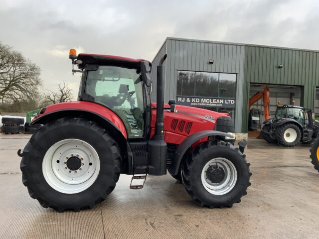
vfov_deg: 48.2
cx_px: 160
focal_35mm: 29
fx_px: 267
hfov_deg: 61.7
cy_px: 120
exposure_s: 1/179
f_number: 1.8
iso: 16
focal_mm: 3
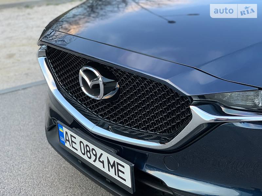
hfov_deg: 36.8
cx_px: 131
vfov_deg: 28.0
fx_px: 394
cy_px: 98
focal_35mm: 52
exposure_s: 1/60
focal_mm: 6
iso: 320
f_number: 2.4
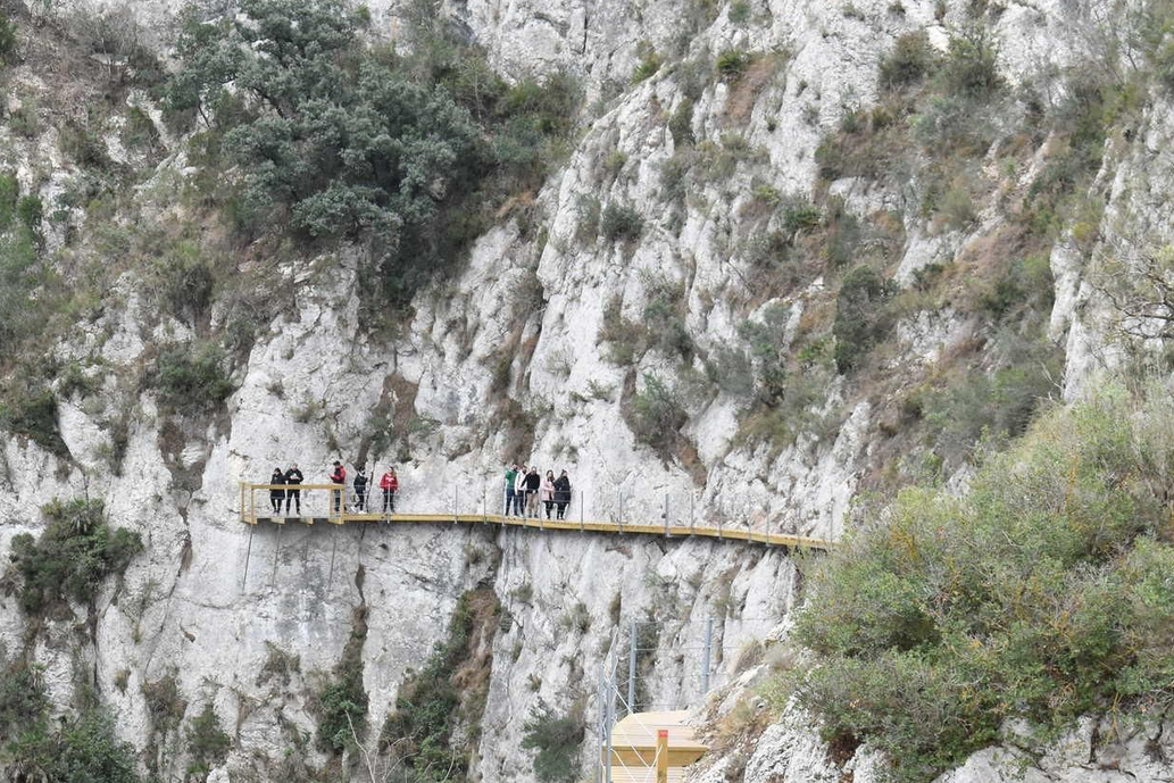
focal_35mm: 128
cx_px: 478
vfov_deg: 10.7
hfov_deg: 16.0
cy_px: 601
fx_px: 4167
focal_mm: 55
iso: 450
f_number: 5.6
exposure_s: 1/125
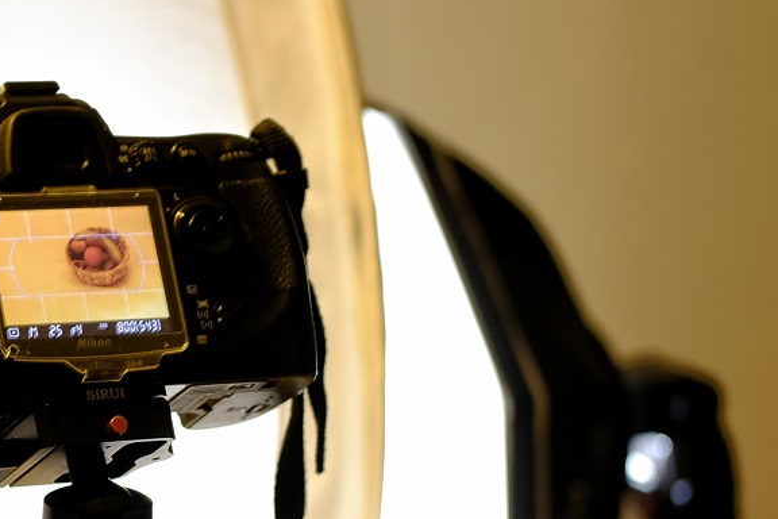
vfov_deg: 9.9
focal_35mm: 138
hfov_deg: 14.5
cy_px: 432
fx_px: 2982
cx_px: -89
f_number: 2
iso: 200
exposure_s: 1/30
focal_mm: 35
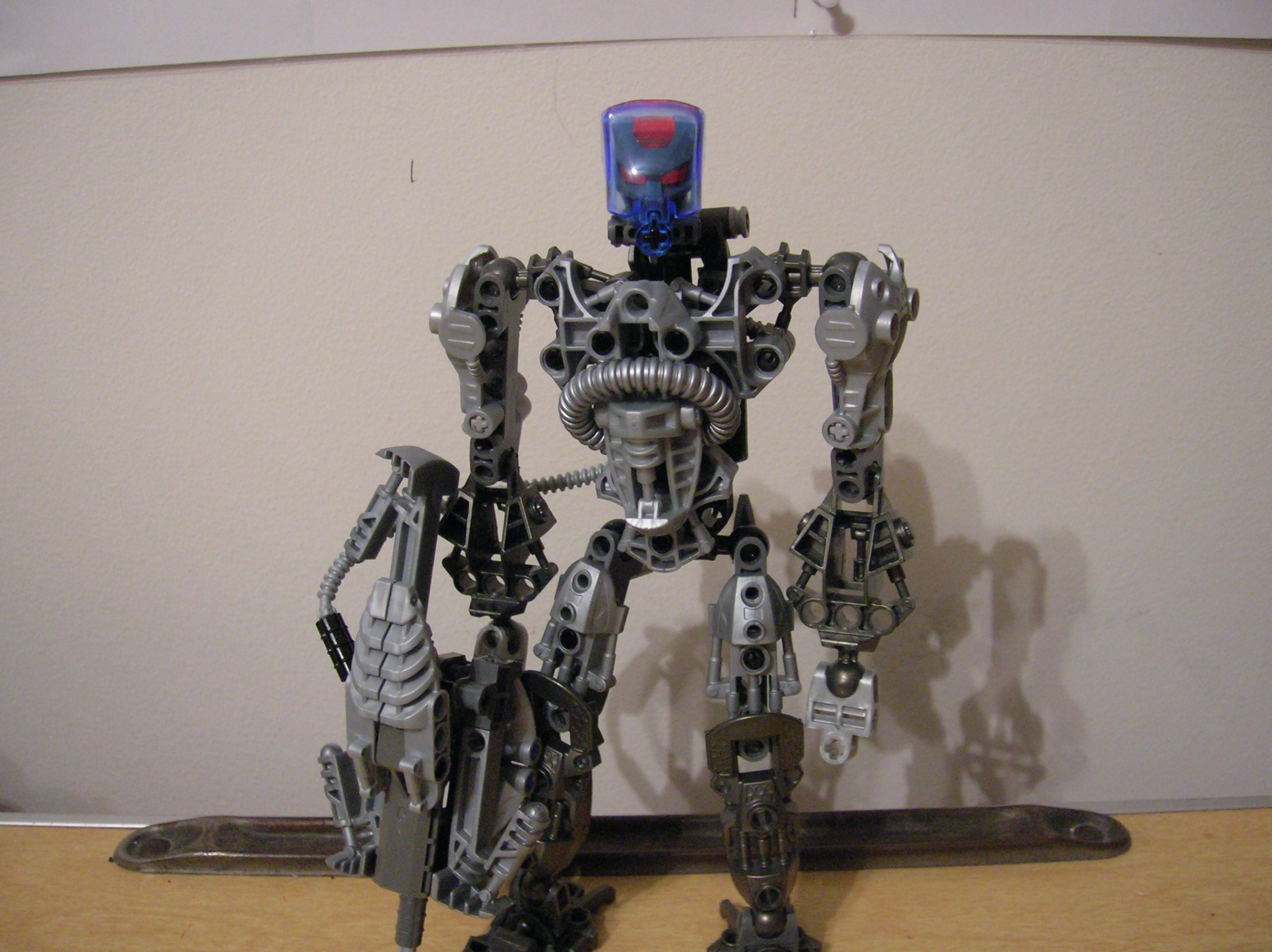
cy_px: 485
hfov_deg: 52.7
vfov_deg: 40.6
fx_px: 1285
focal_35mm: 35
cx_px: 646
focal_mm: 5.7
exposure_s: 1/3.6
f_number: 2.9
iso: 200
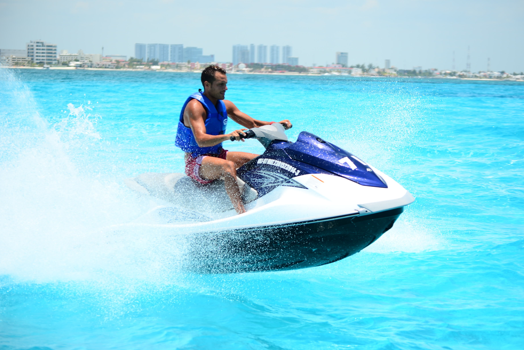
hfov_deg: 13.9
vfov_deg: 9.3
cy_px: 175
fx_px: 2154
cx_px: 263
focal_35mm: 148
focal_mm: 98
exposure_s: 1/640
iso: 100
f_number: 5.6
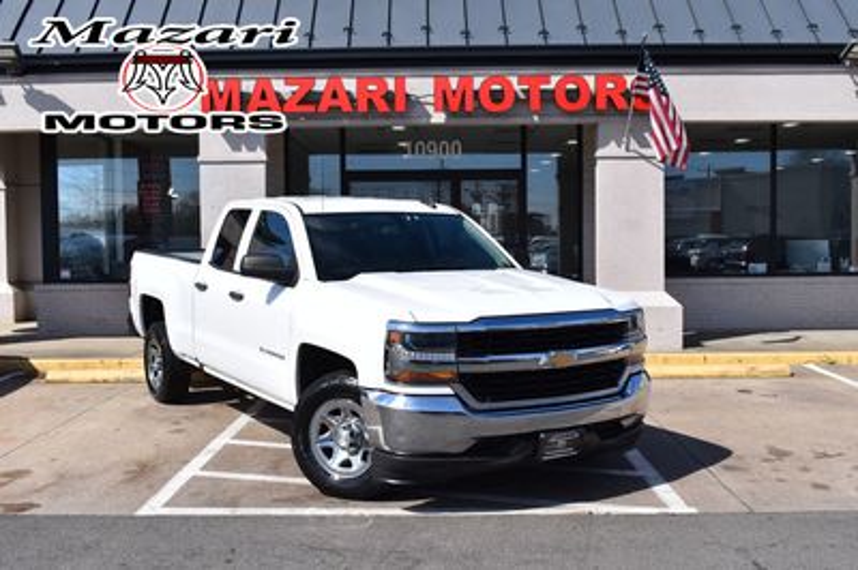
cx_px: 429
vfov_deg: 33.0
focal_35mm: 40
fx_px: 964
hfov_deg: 48.0
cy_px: 285
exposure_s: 1/640
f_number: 8
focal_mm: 27
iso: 200
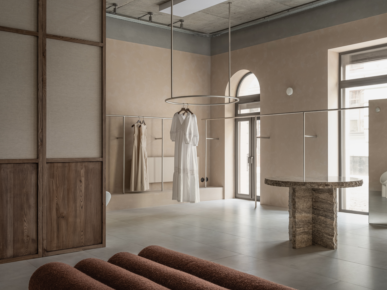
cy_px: 145
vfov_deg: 38.1
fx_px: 420
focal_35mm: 38
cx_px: 216
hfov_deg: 49.4
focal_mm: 34.5
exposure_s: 1/10
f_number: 13
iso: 250
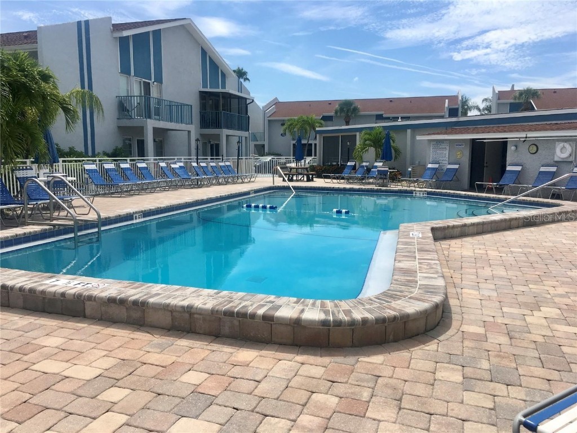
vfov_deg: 48.2
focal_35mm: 29
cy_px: 216
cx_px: 288
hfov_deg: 61.7
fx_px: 483
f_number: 2.2
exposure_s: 1/2404
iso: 25
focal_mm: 4.15
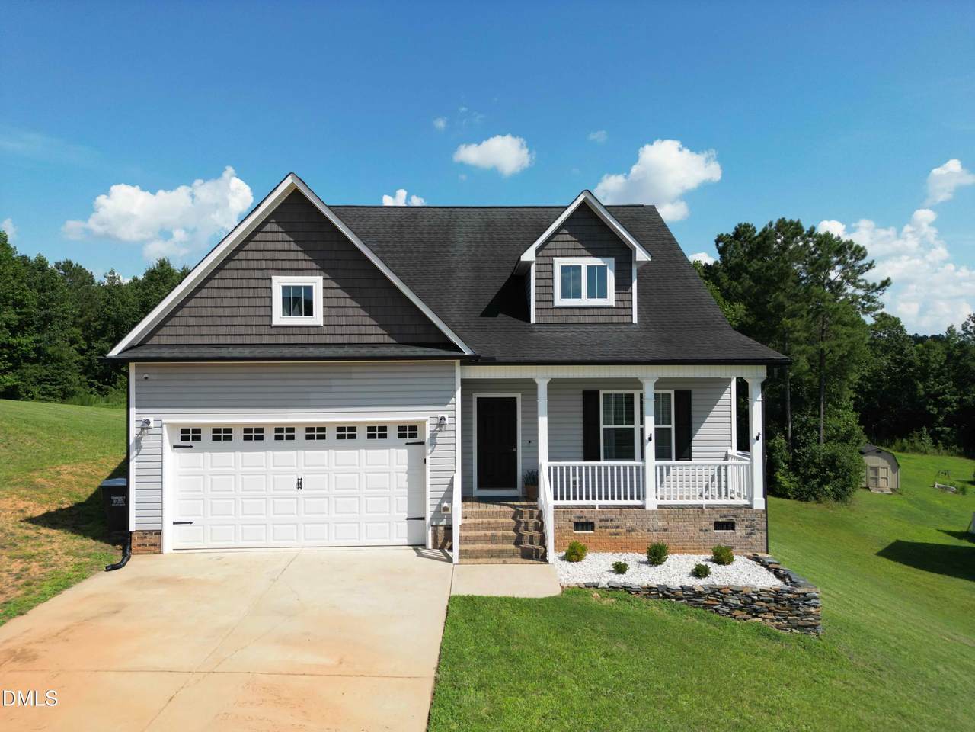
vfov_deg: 56.8
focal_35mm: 24
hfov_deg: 71.6
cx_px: 488
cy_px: 366
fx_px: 676
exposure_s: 1/3200
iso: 130
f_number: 1.7
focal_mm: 6.72
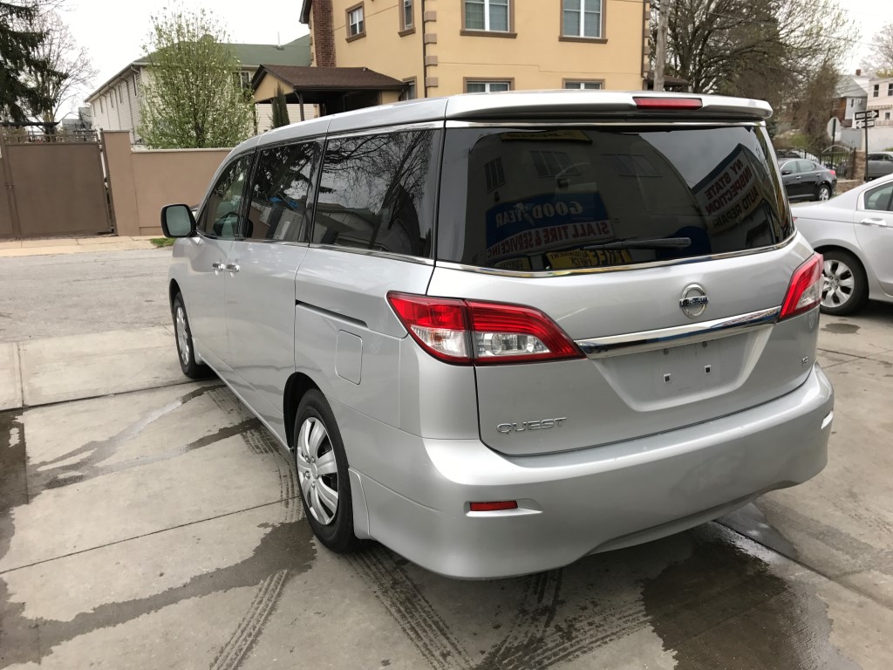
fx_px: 722
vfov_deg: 49.7
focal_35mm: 28
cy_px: 335
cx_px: 446
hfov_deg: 63.4
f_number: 1.8
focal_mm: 3.99
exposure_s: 1/120
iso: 20
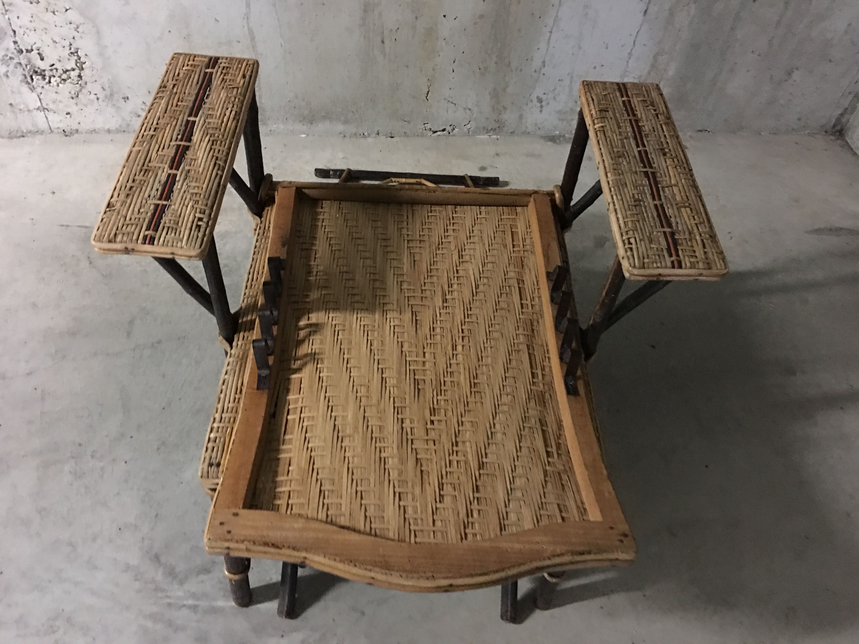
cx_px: 430
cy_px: 322
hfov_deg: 61.7
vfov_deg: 48.2
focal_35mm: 29
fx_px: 720
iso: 125
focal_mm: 4.15
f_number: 2.2
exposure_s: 1/4
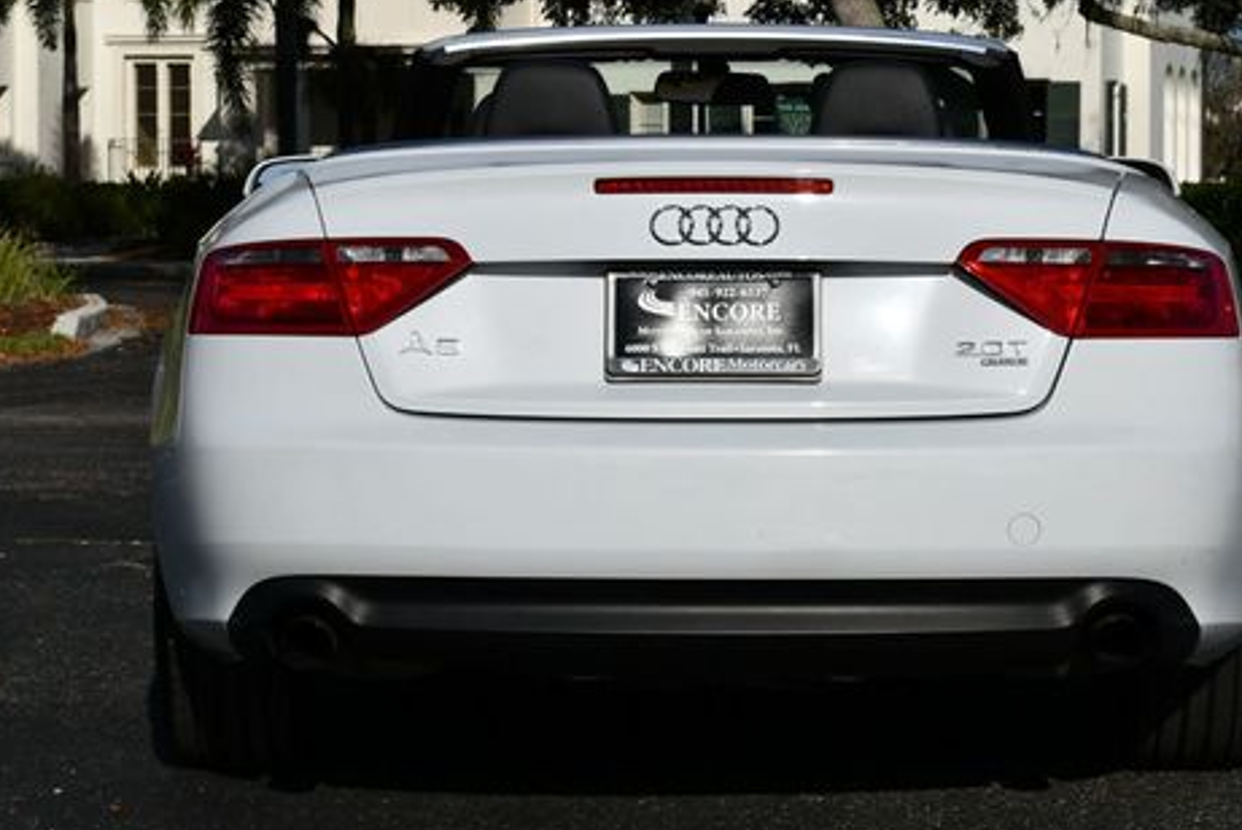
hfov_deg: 18.4
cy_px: 302
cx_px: 703
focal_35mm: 111
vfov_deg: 12.3
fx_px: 3832
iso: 100
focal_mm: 40
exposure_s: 1/500
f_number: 11
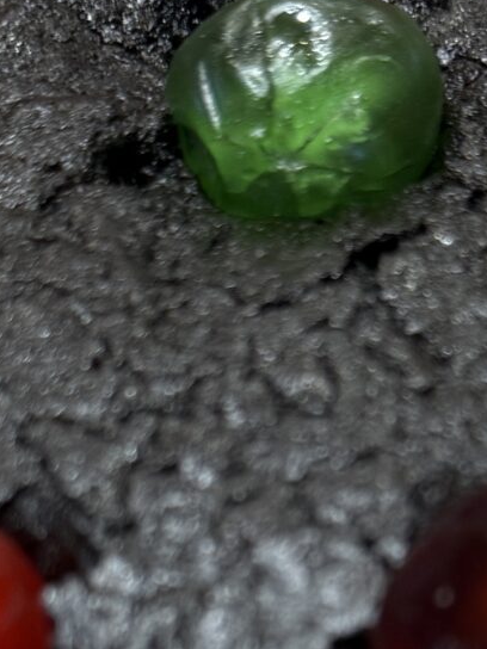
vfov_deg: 17.1
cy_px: 594
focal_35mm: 113
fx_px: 2120
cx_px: 279
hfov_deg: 13.1
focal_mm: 6.76
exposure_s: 1/60
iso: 160
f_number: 1.78
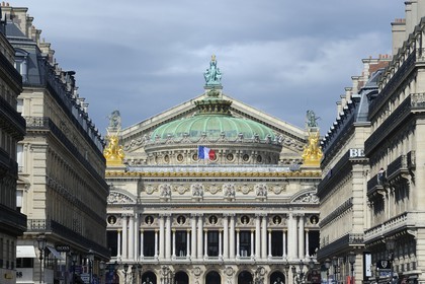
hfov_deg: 13.2
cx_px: 212
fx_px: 1830
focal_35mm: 155
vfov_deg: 8.9
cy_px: 142
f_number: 13
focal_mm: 155
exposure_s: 1/200
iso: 200
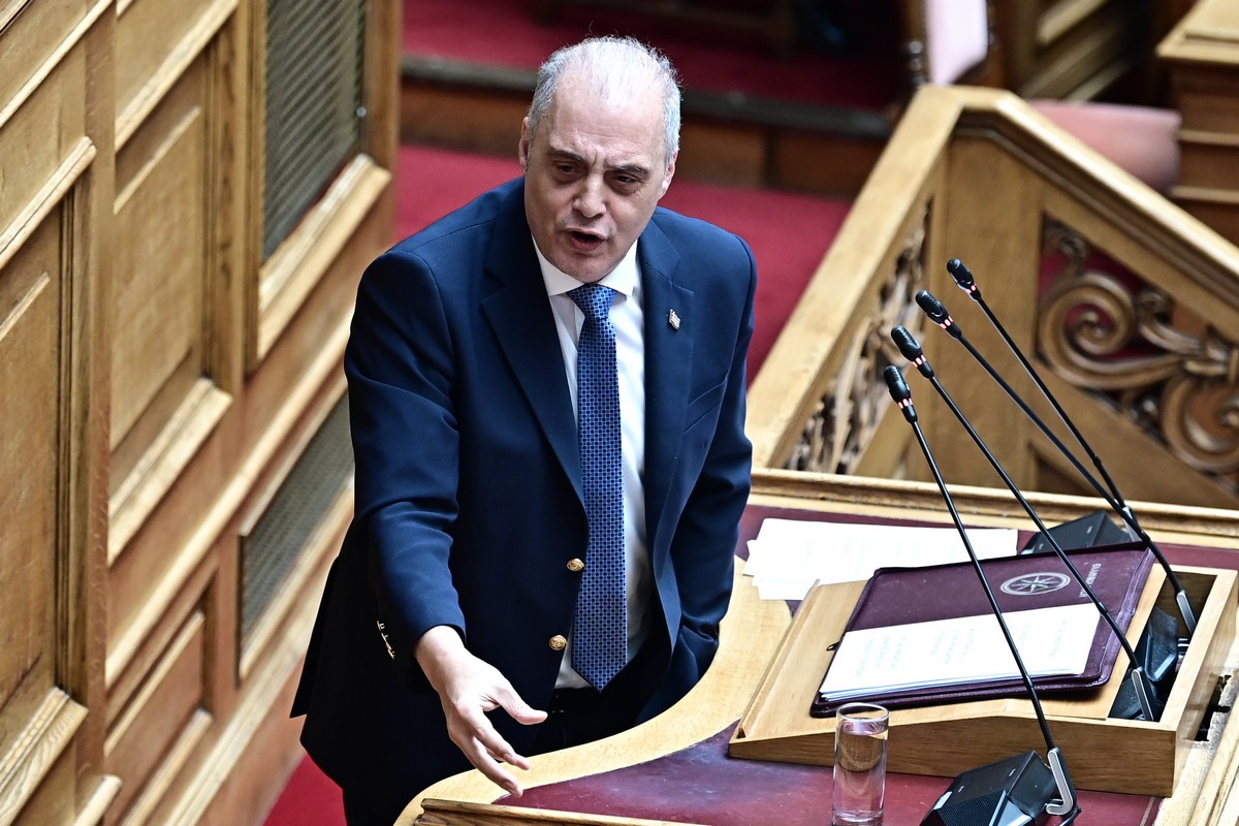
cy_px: 413
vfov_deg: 5.6
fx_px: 8500
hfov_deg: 8.3
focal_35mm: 247
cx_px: 620
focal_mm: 165
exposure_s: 1/640
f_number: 3.2
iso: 1600
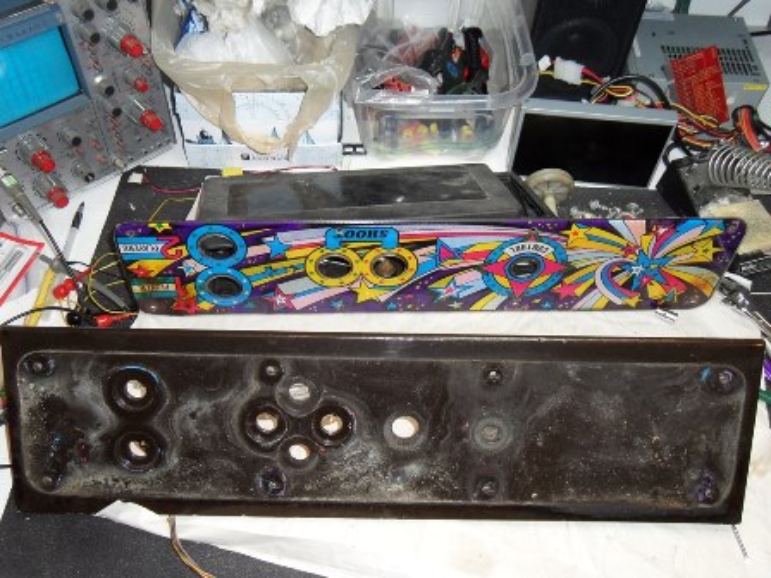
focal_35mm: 28
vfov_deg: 49.7
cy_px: 289
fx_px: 624
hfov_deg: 63.4
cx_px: 386
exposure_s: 1/45
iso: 200
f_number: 3.4
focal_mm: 5
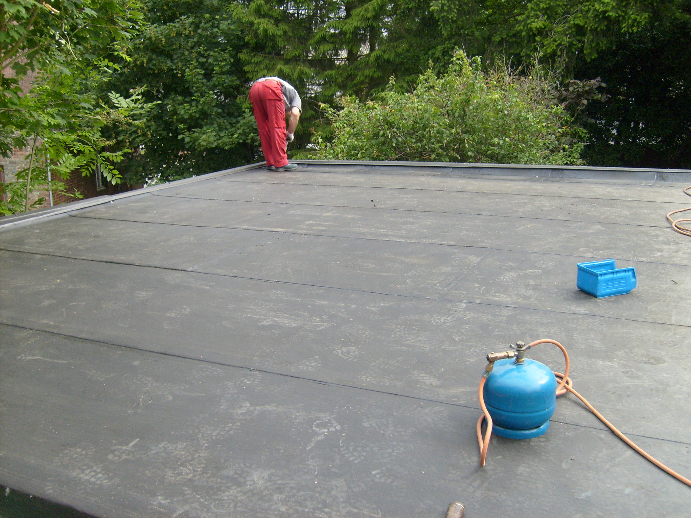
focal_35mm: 35
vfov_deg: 40.7
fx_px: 699
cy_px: 259
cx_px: 346
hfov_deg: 52.6
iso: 80
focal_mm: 5.8
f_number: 7.1
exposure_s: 1/60
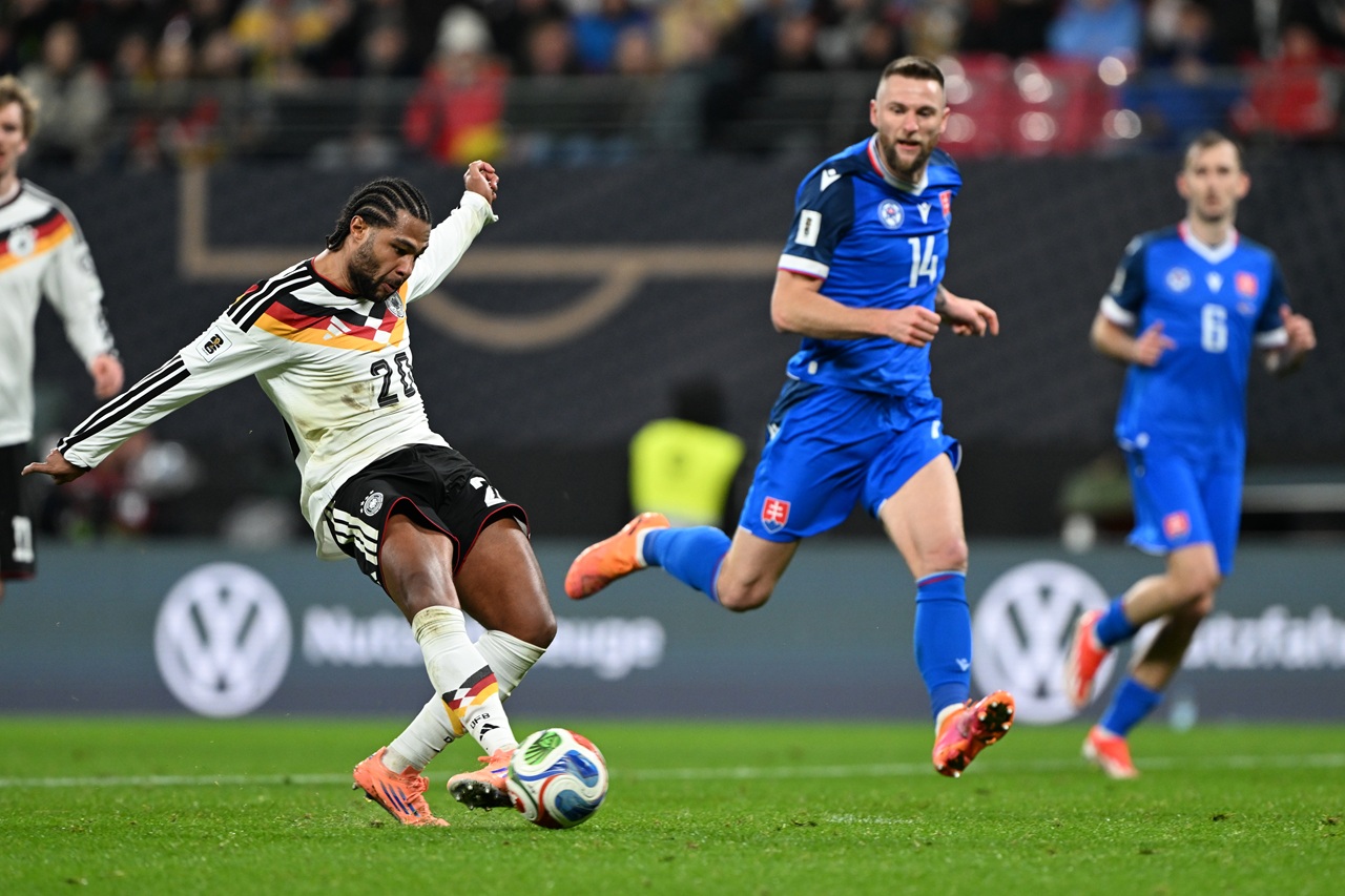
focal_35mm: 400
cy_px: 448
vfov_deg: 3.4
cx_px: 672
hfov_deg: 5.2
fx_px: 14941
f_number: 3.5
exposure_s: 1/1600
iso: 2500
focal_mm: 400
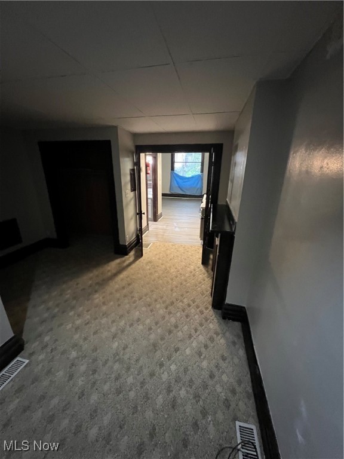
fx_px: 172
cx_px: 172
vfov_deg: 106.2
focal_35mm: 13
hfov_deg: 89.9
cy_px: 230
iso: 800
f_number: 1.8
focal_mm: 1.57
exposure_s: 1/40
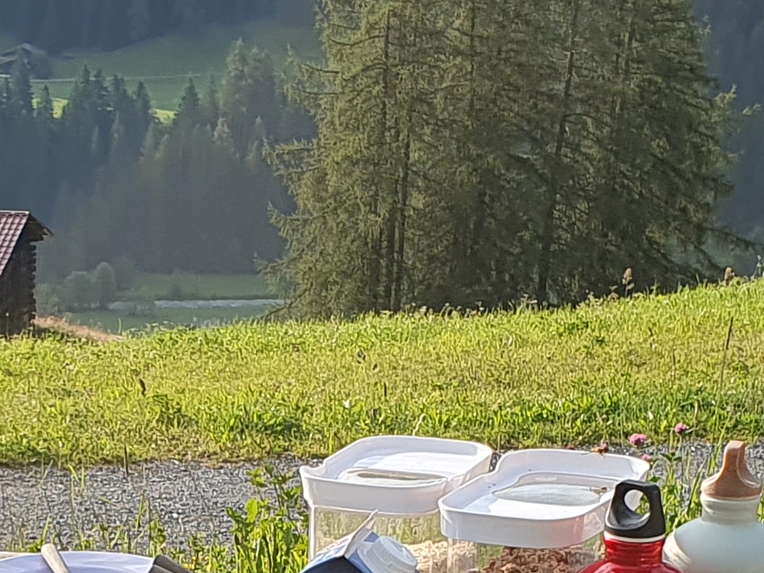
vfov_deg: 12.3
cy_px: 764
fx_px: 2560
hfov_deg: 16.8
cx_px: 111
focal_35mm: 116
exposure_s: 1/888
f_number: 2.4
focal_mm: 4.32
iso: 50
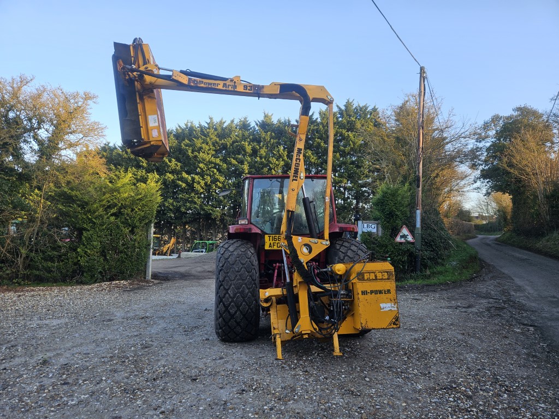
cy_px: 210
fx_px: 371
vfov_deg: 58.9
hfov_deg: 73.9
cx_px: 280
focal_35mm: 23
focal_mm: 5.4
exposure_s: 1/162
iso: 25
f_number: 1.8
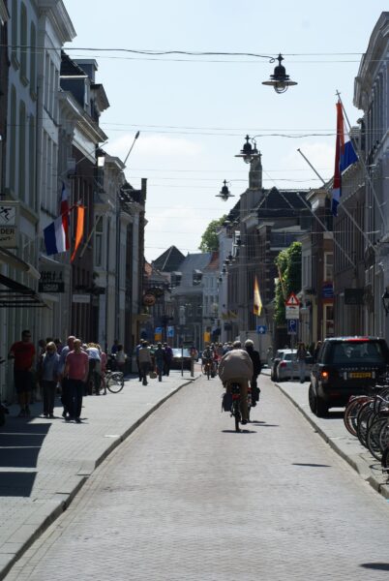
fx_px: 2180
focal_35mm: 135
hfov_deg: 10.2
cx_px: 194
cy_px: 290
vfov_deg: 15.2
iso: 100
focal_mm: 90
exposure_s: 1/200
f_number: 10
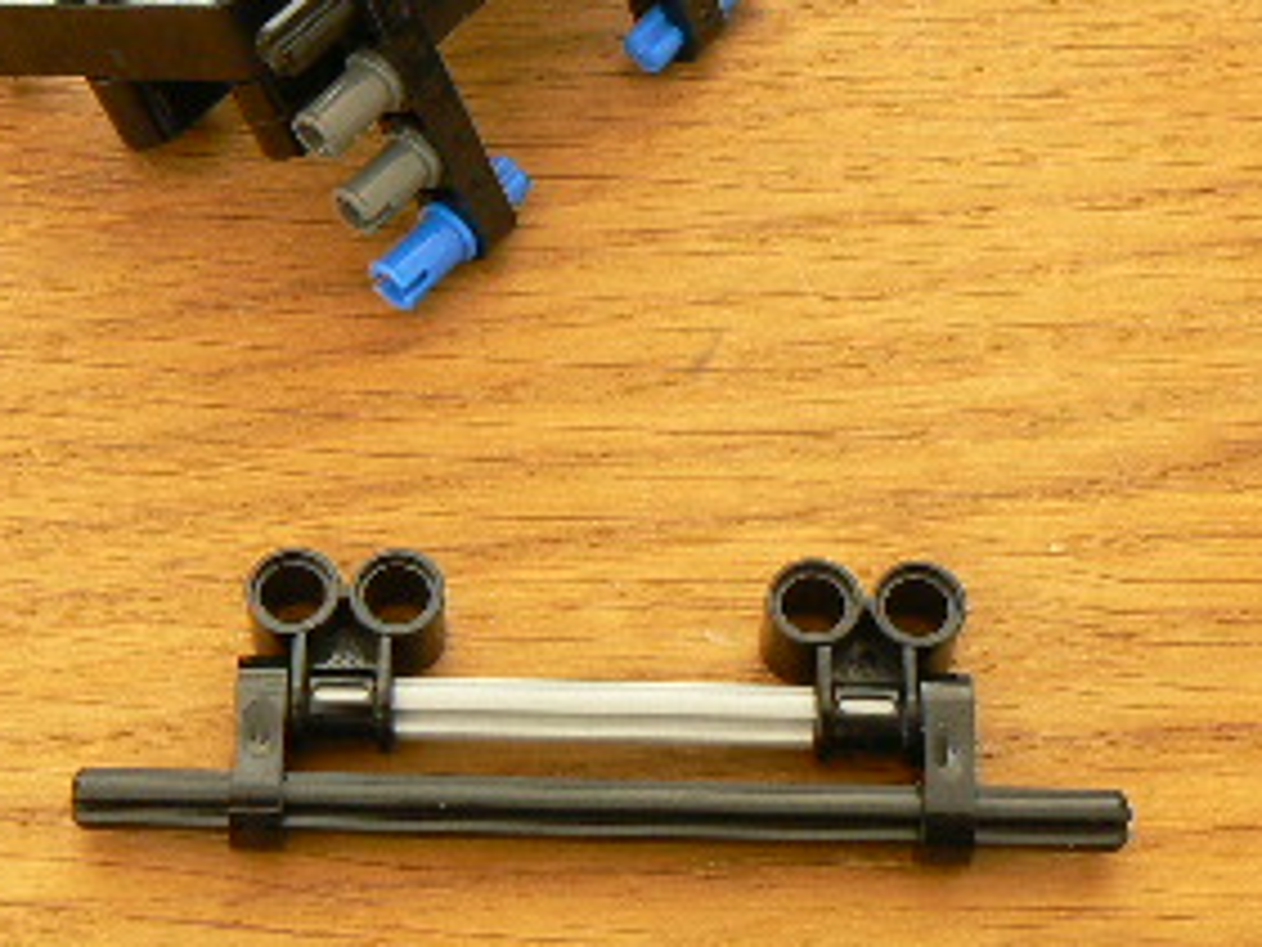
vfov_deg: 17.9
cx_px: 507
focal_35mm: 82
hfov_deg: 23.8
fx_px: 2991
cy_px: 265
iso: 100
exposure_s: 2
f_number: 5
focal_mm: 6
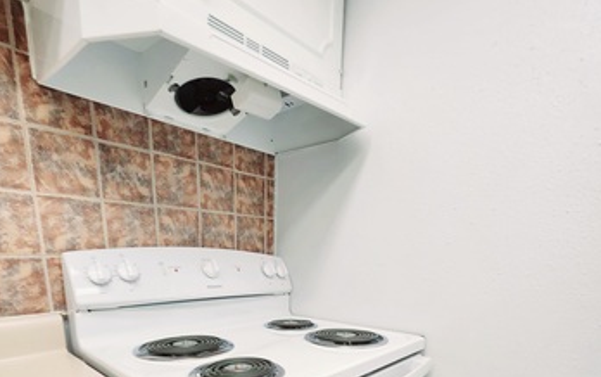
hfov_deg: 88.0
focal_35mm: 19
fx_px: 311
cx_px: 297
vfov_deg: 55.3
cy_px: 329
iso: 80
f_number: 2.2
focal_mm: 2.2
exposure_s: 1/60.2
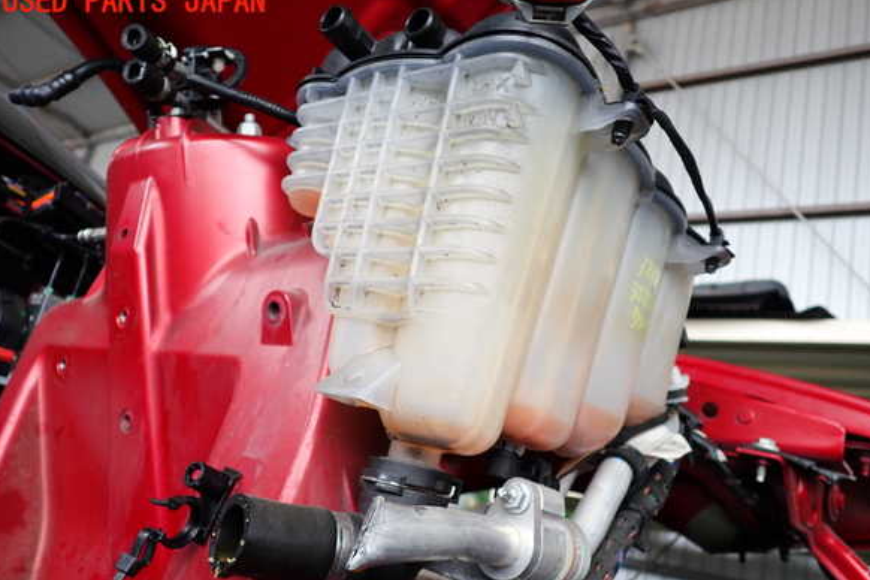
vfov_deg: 43.5
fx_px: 725
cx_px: 442
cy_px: 320
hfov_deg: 61.9
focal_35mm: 30
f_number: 2.2
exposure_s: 1/160
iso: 100
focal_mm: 5.05
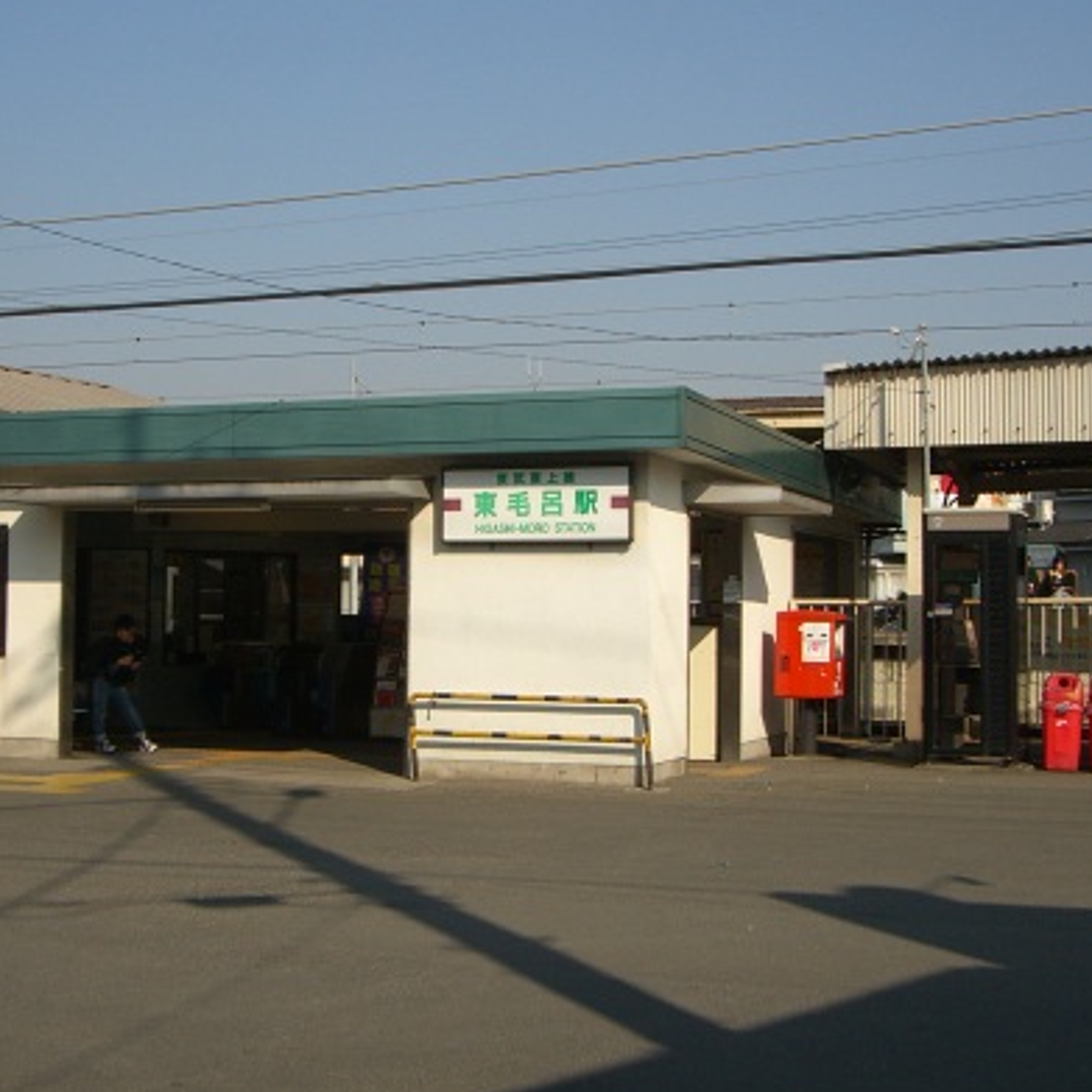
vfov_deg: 31.1
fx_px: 1963
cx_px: 506
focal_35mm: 55
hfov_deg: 31.1
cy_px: 503
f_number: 4.3
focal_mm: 6.2
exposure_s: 1/1000
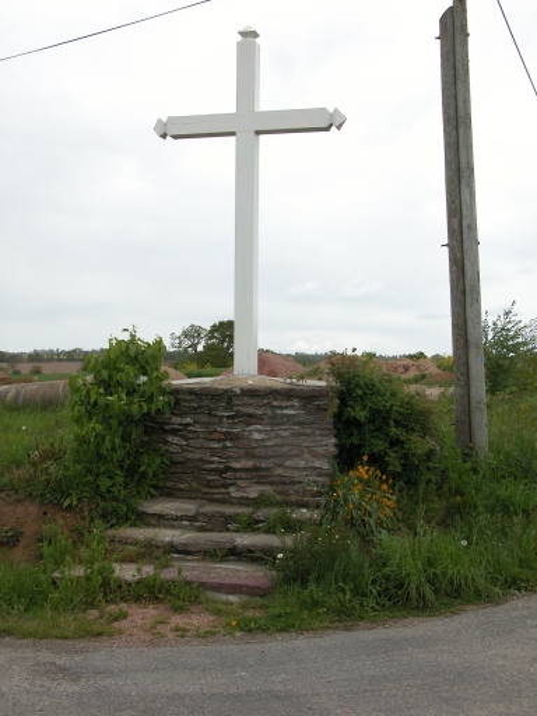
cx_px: 268
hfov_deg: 29.1
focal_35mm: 50
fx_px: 1034
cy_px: 358
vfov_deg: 38.2
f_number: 5.4
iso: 100
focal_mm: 12.7
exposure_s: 1/237
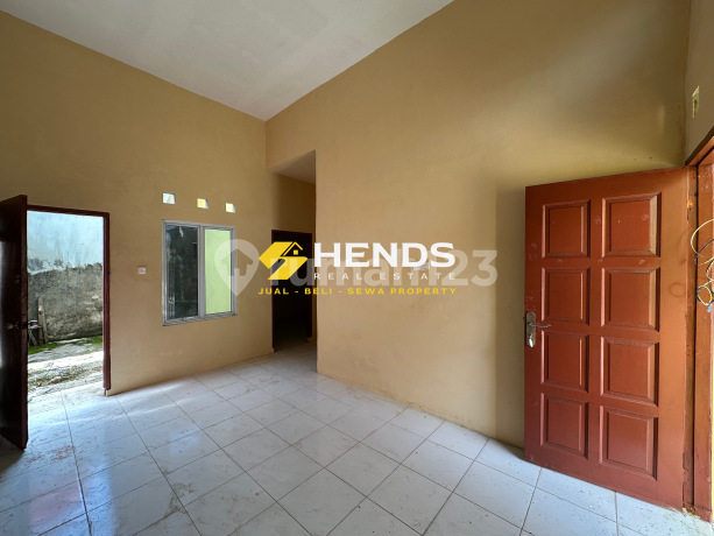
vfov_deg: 85.7
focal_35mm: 14
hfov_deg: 102.1
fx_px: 289
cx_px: 357
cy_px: 268
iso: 64
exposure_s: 1/99
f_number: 2.2
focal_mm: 2.22
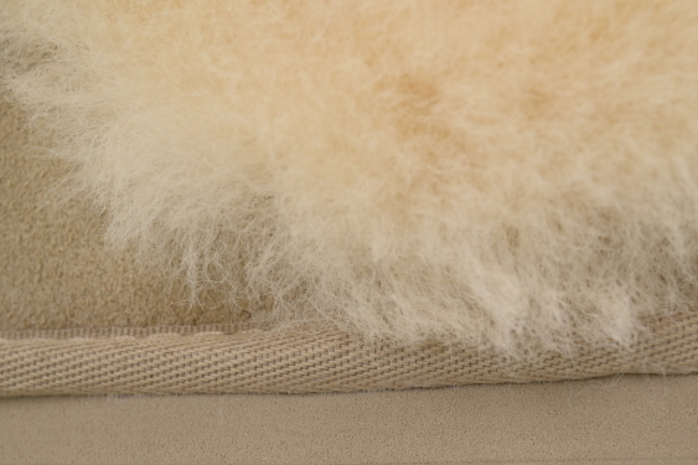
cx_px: 430
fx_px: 2481
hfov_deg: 16.0
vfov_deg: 10.7
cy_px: 311
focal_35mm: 128
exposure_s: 1/100
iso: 400
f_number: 11
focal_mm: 90
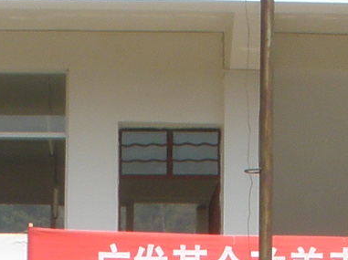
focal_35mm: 296
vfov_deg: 4.7
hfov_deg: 6.7
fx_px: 2973
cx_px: 311
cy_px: 858
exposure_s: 1/200
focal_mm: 7.7
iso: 64
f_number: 6.4
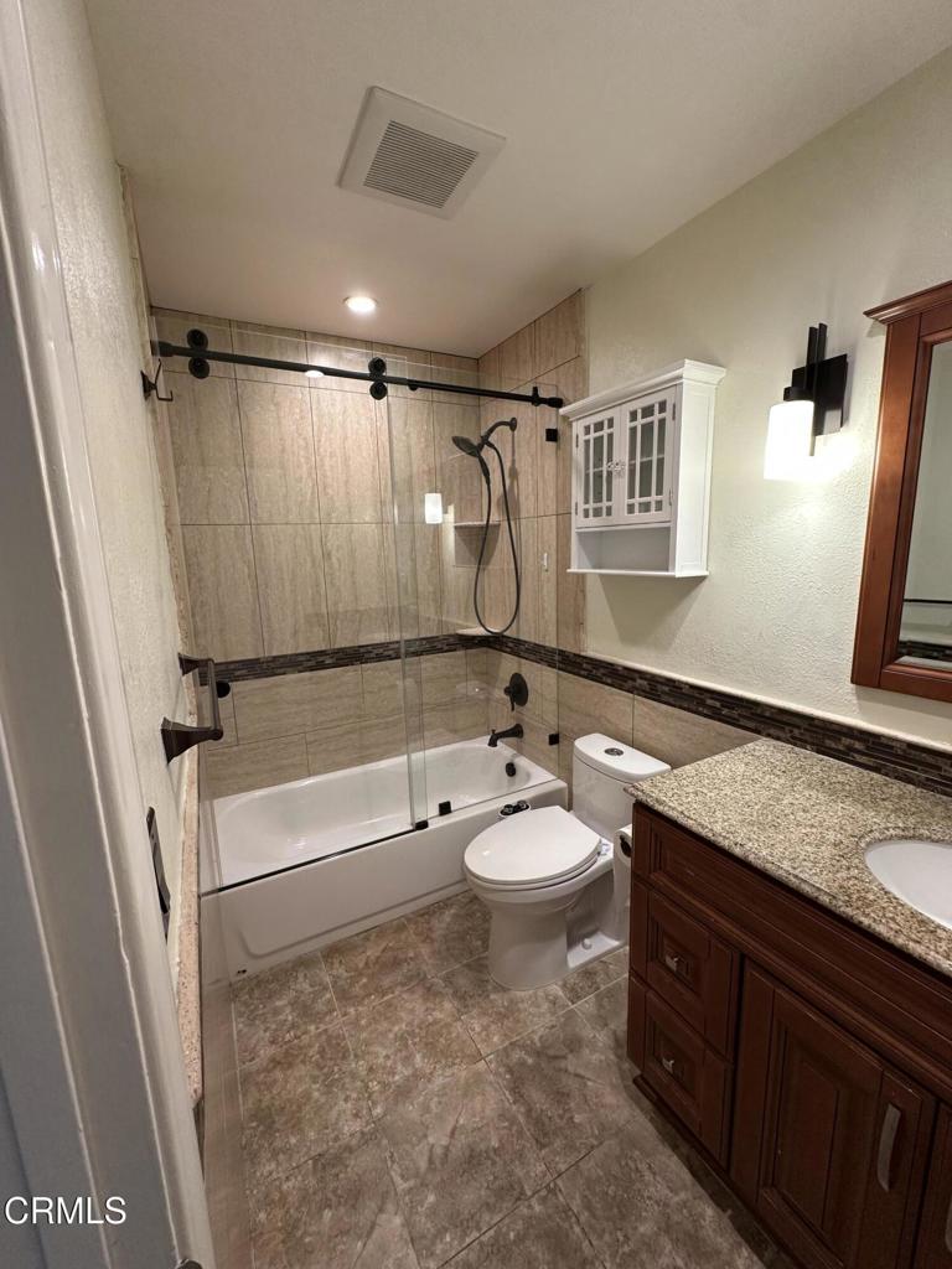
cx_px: 476
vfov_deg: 102.1
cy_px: 634
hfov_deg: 85.7
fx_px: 513
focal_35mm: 14
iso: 160
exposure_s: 1/60
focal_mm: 2.22
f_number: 2.2
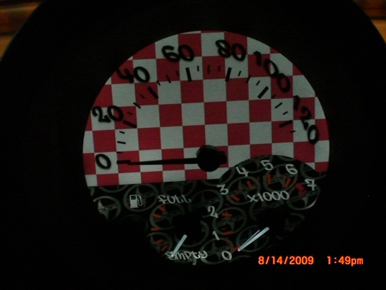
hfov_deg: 49.0
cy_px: 145
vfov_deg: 37.7
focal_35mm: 38
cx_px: 193
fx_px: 424
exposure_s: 1/15
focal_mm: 6.3
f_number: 3.1
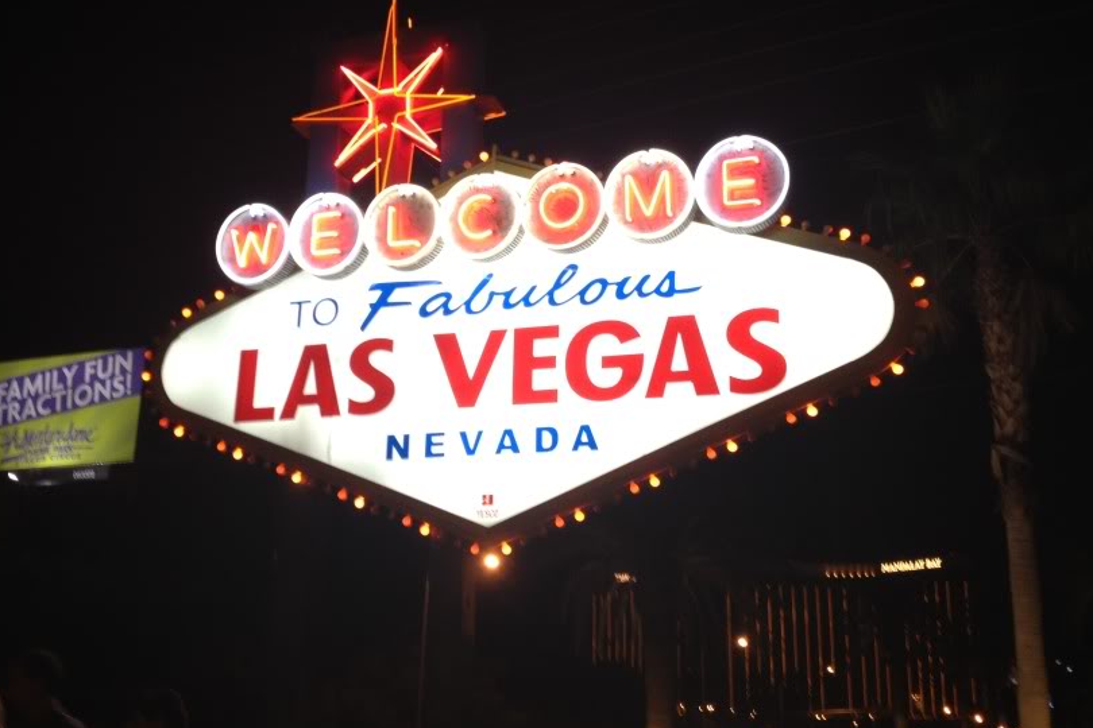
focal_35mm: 46
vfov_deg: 29.2
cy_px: 333
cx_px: 483
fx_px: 1397
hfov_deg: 42.7
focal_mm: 4.3
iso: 80
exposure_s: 1/20
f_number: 2.4
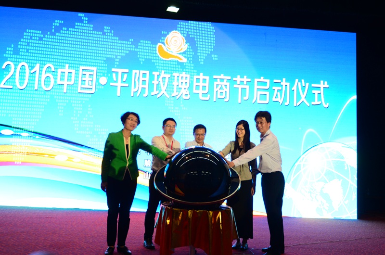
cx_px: 192
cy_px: 128
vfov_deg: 39.8
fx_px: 352
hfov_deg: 57.3
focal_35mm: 33
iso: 1000
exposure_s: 1/125
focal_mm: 22
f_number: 4
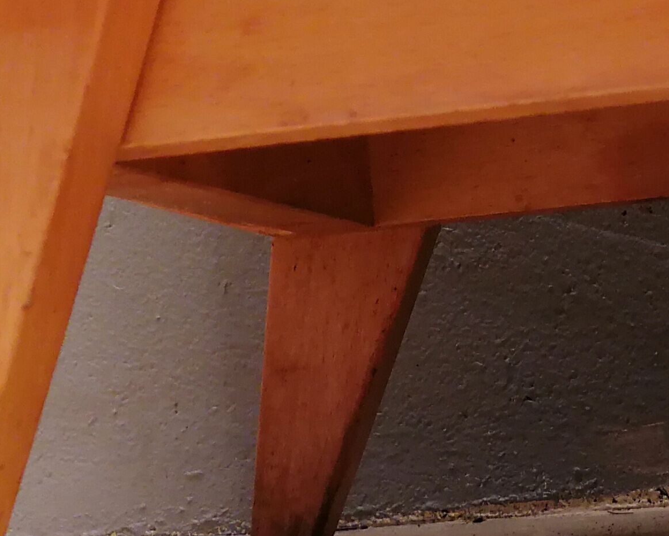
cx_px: 535
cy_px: 542
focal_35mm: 91
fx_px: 1802
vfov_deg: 16.5
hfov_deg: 20.8
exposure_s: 1/33.3
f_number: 1.8
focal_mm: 4.75
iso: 200
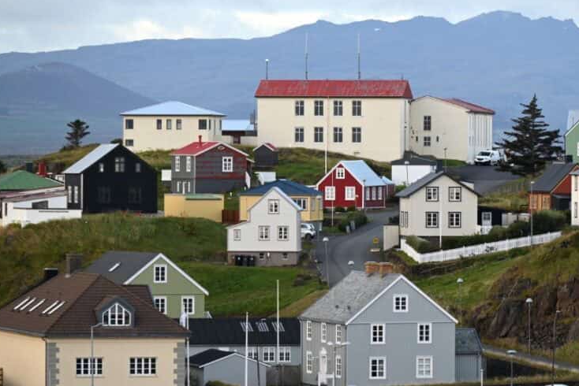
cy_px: 202
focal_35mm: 279
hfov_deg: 7.4
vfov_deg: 4.9
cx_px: 367
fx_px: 4489
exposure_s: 1/50
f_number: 6.3
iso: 100
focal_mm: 200
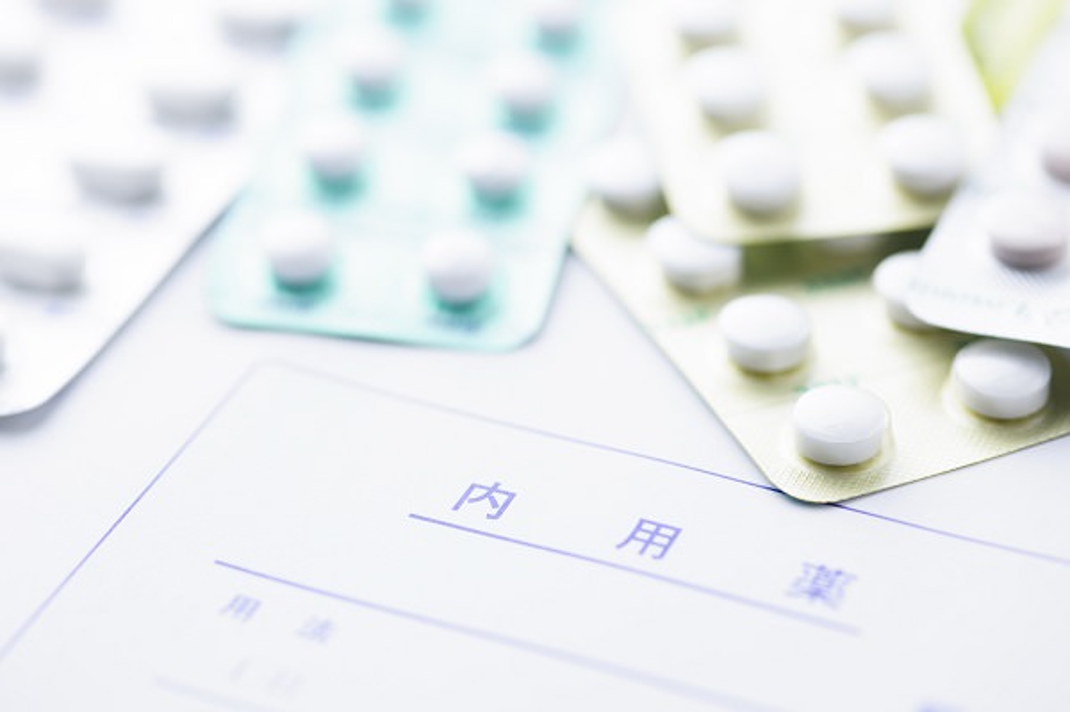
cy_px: 356
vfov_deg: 13.0
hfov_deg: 19.5
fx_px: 3118
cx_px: 535
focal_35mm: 105
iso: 200
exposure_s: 1/40
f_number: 5
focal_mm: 105
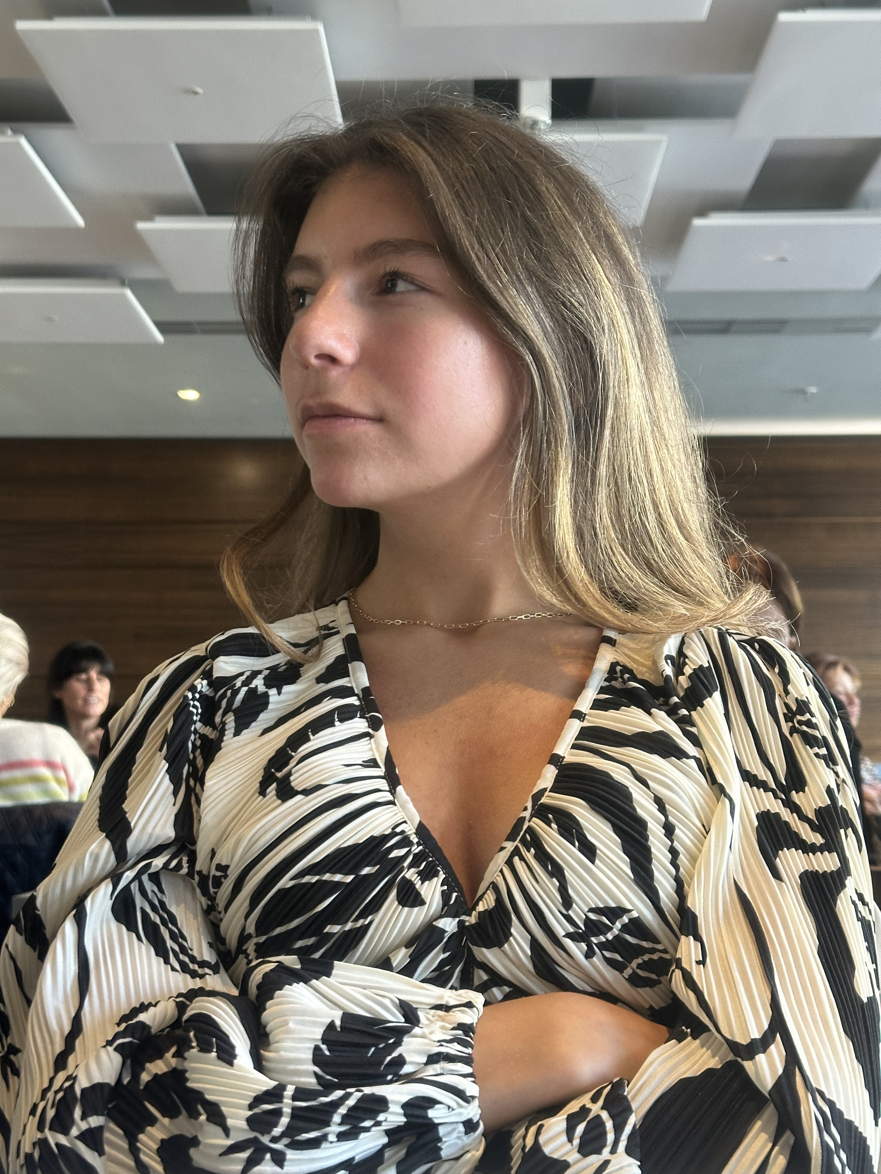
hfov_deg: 30.3
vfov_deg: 39.7
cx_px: 440
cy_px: 587
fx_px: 1629
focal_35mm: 48
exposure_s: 1/60
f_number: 1.78
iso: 250
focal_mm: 6.86
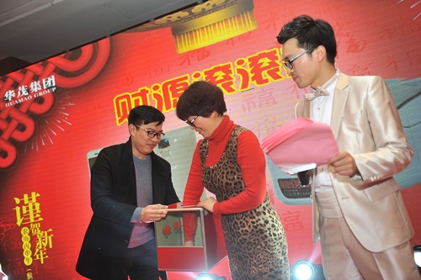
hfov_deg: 54.5
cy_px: 140
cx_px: 210
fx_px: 409
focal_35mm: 35
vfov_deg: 37.8
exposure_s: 1/250
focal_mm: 35
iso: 500
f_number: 2.8
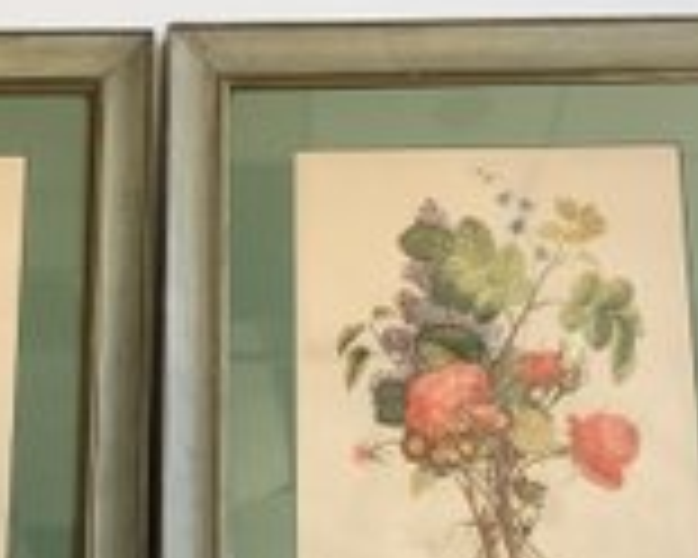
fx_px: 1384
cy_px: 376
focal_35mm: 67
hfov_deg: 27.9
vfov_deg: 22.7
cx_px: 169
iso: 64
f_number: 2.4
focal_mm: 3.3
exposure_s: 1/60
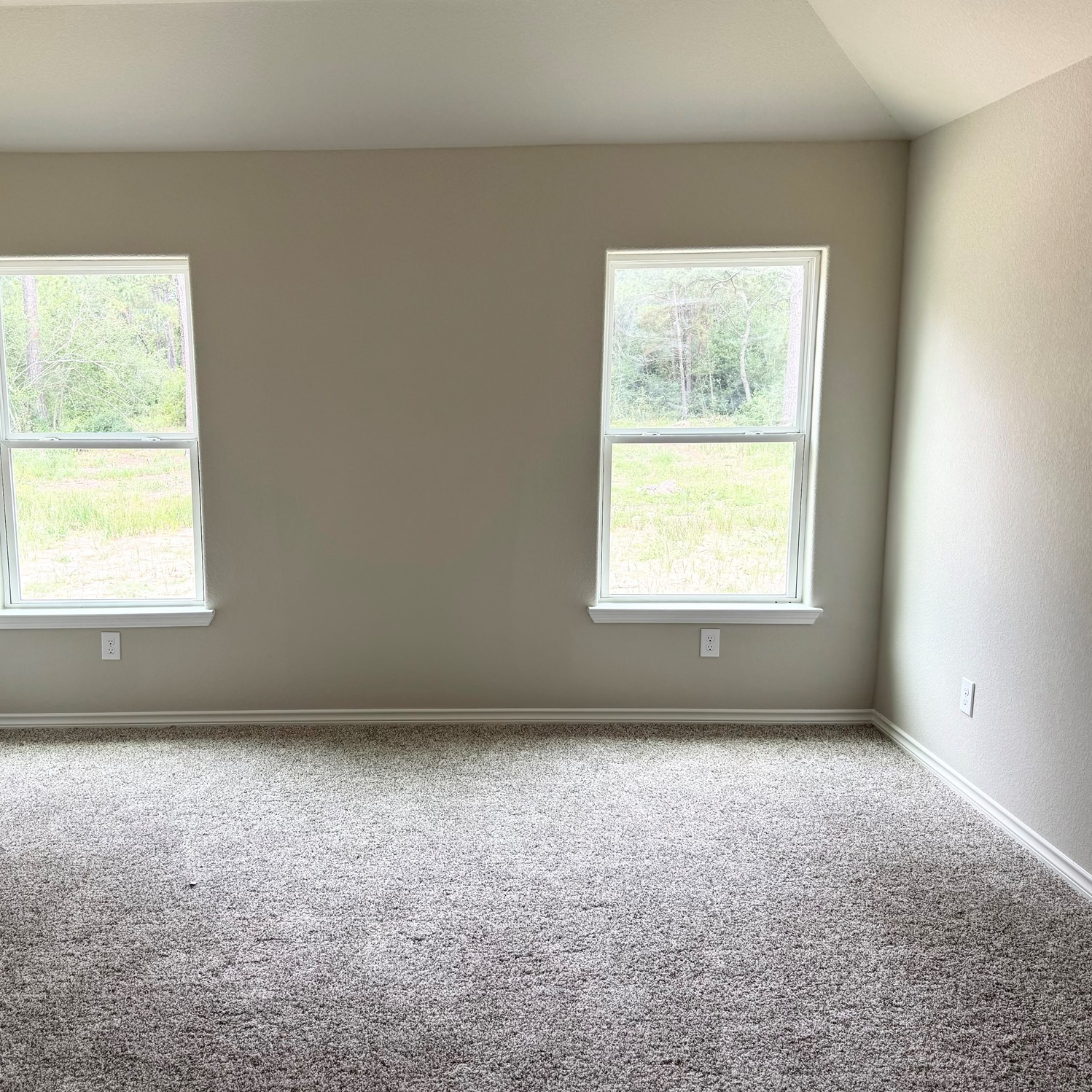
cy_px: 542
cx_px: 418
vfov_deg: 55.6
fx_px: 1035
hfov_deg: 55.1
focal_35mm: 29
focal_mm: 6.76
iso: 80
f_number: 1.78
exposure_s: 1/213
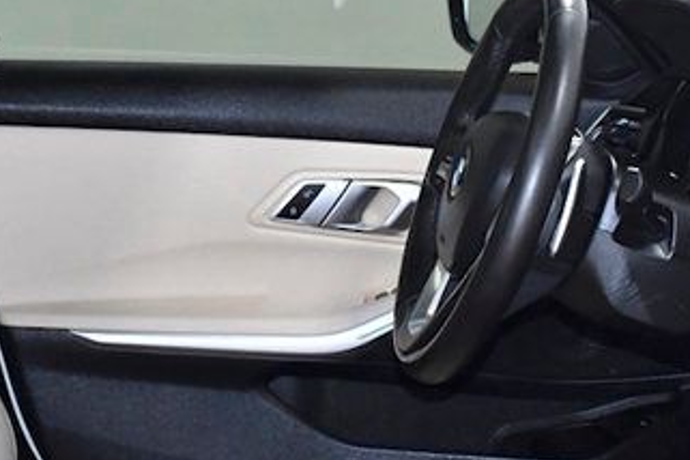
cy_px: 96
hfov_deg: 23.6
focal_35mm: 86
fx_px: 1648
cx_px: 262
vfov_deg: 15.8
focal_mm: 18
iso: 2500
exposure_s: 1/100
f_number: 6.3
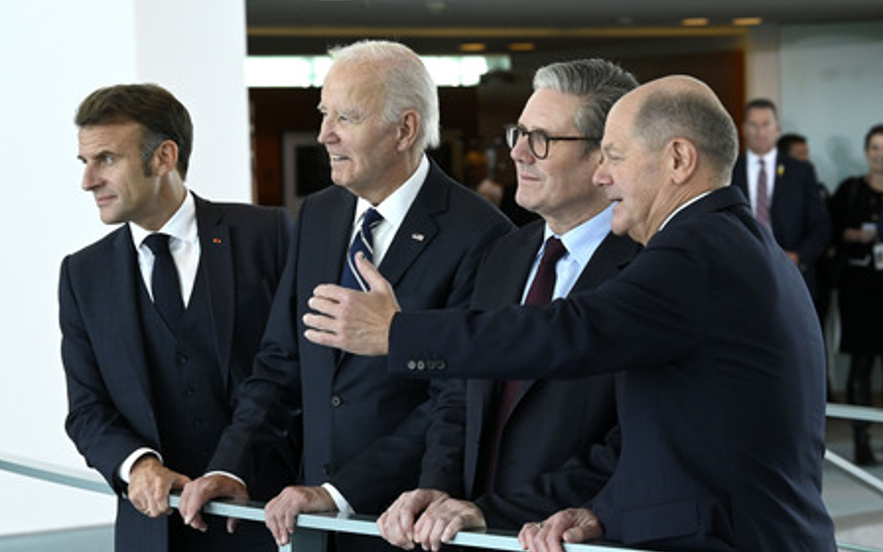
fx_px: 2960
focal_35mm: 123
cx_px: 441
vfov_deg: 10.7
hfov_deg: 17.0
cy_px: 280
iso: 4000
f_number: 7.1
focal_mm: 120
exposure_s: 1/640
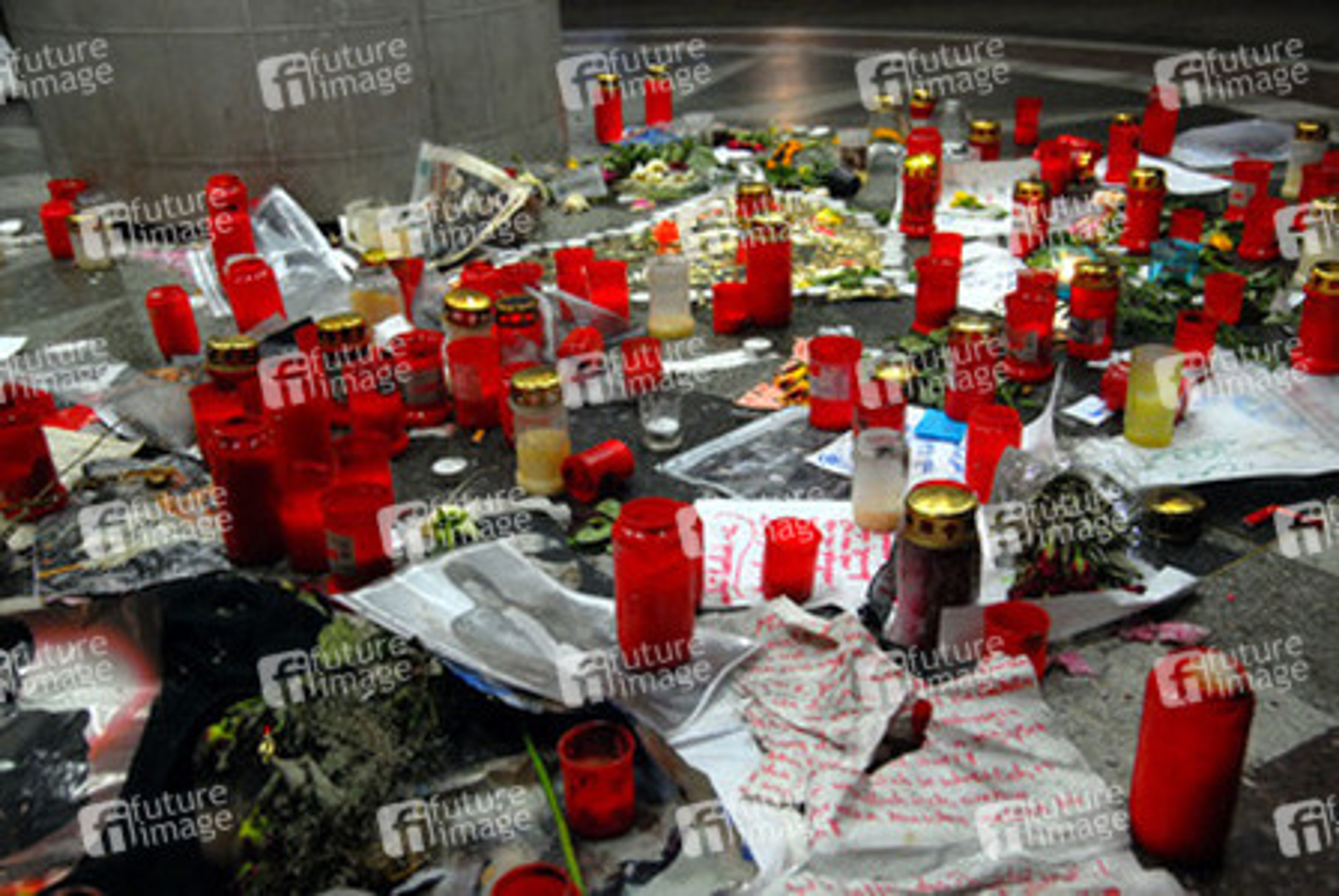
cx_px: 670
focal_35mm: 33
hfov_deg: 57.2
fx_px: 1229
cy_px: 448
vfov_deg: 40.1
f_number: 4
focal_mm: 22
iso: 400
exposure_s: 1/25
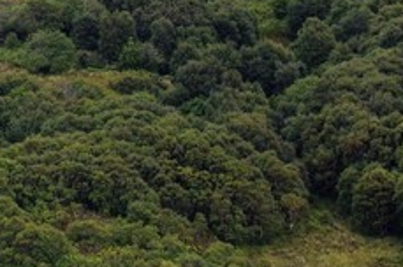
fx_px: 9781
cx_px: -808
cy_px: -595
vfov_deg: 1.6
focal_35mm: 875
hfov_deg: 2.3
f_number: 8
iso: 800
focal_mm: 125
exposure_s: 1/800
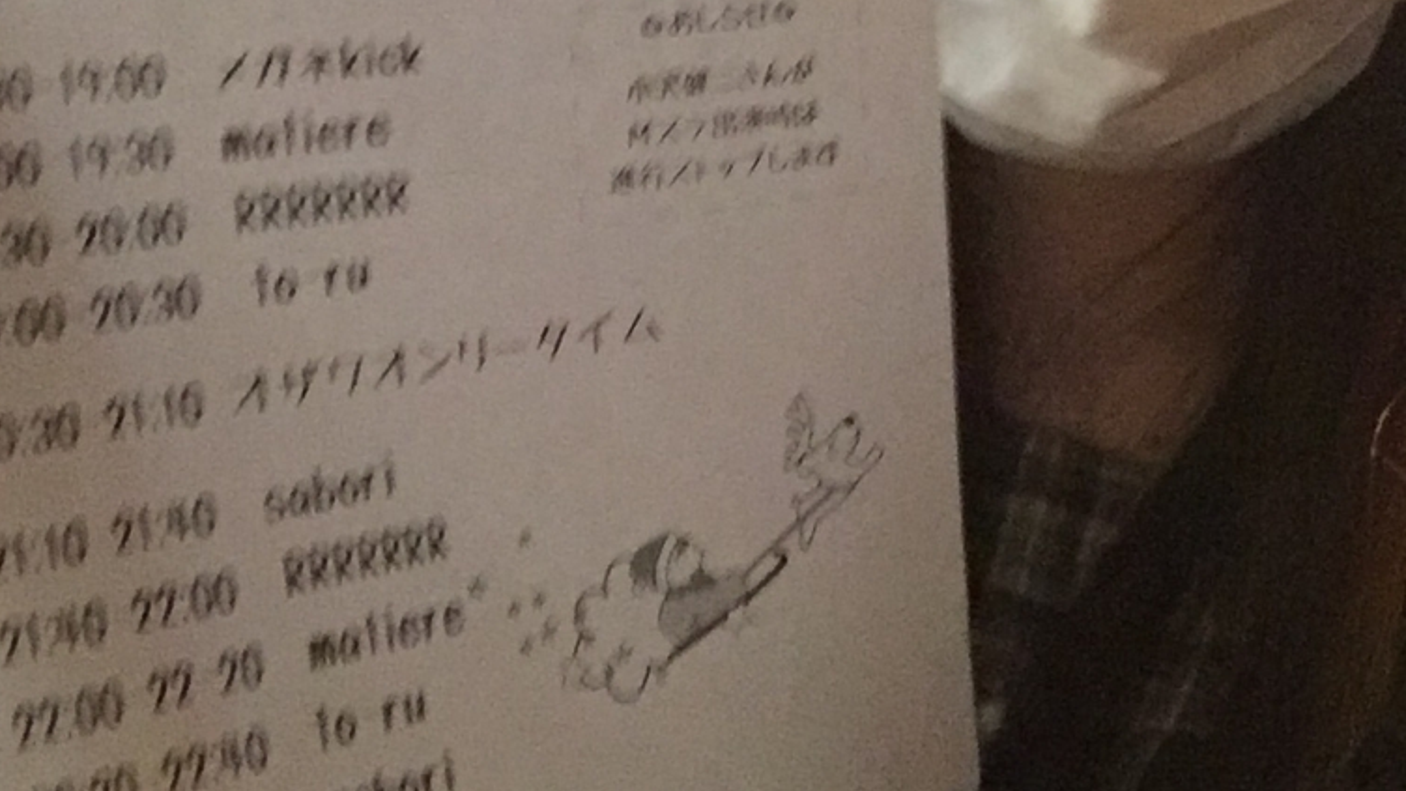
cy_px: 43
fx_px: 1715
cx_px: 694
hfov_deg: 44.6
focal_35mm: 46
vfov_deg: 25.0
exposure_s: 1/15
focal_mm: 2.65
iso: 640
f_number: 2.2
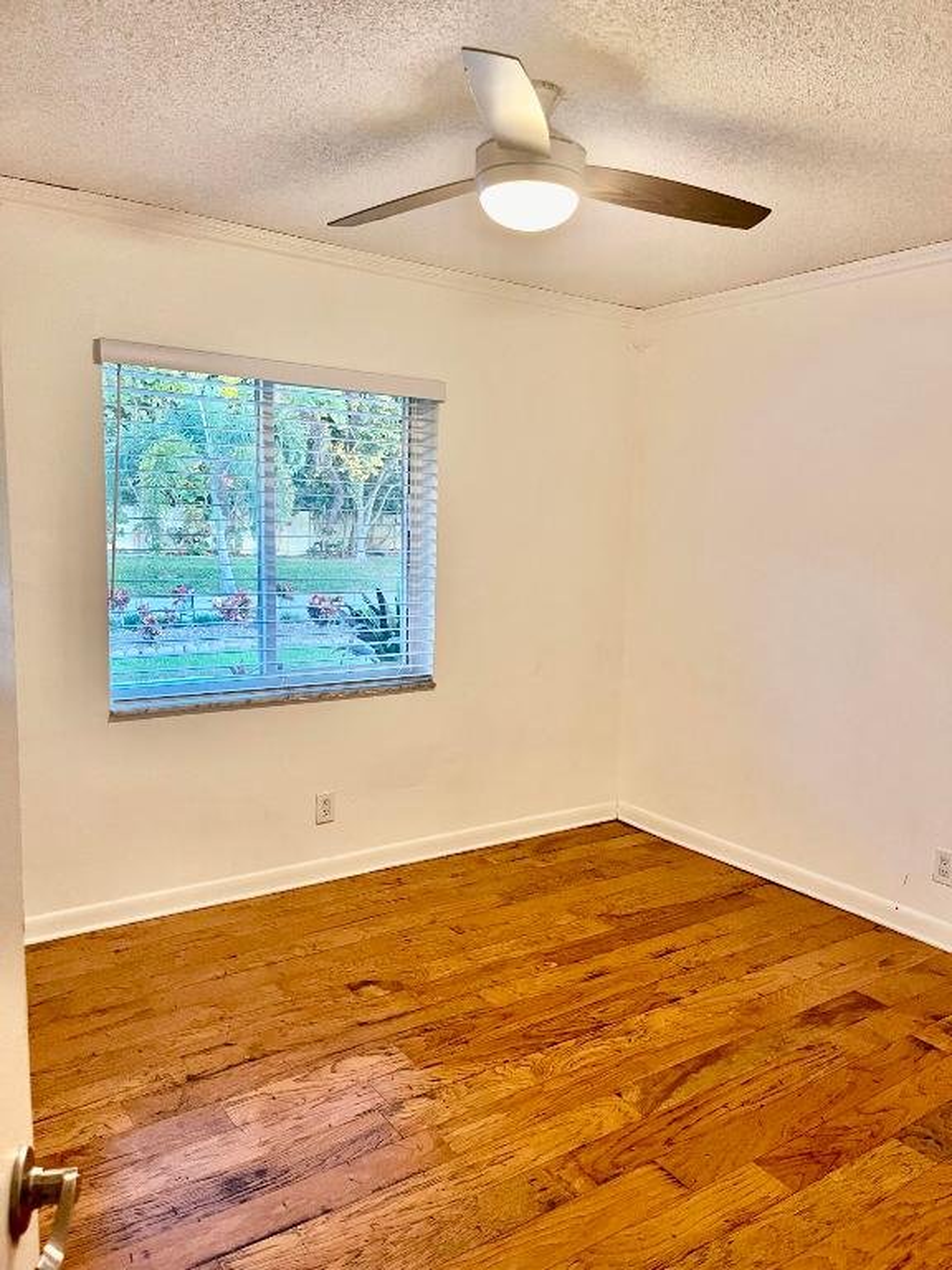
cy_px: 635
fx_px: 953
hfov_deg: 53.1
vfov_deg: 67.3
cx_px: 476
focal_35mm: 26
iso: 320
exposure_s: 1/60
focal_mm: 5.1
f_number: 1.6
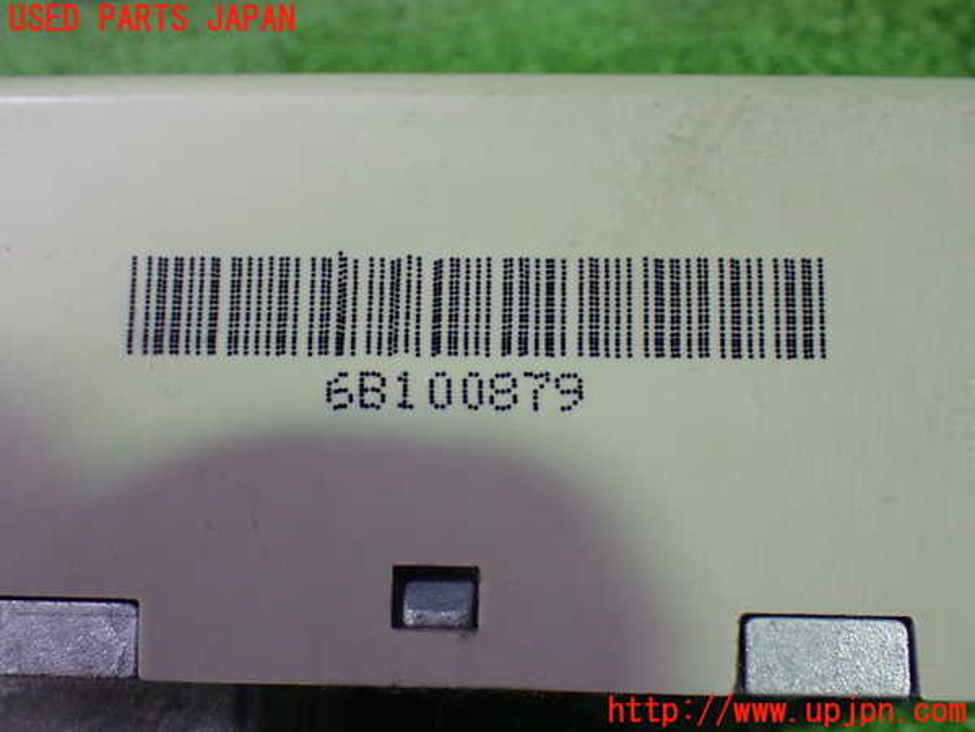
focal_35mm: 47
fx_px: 1324
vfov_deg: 30.9
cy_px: 366
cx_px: 488
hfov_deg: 40.4
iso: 1000
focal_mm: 8.4
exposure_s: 1/50
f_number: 3.1
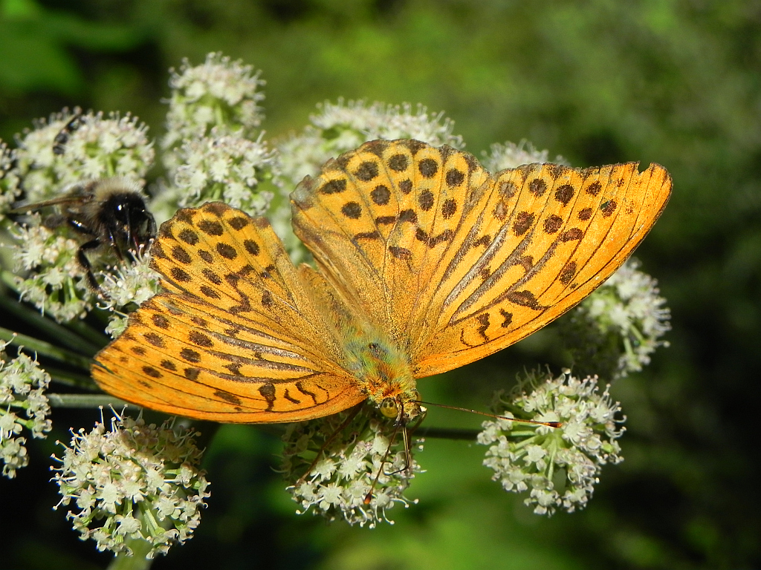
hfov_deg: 18.7
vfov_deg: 14.1
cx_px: 380
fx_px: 2308
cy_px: 285
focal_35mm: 105
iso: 160
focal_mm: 18.8
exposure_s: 1/575
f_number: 5
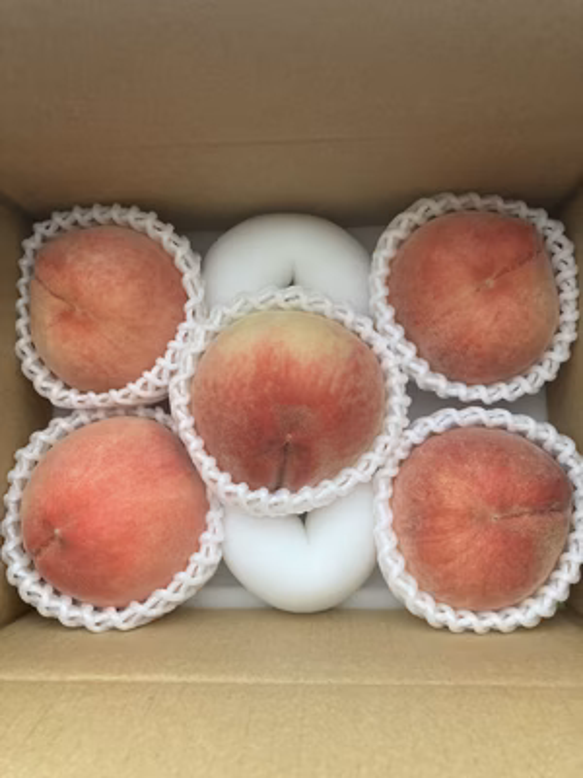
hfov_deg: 49.7
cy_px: 389
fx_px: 629
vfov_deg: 63.4
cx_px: 292
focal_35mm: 28
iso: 250
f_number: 1.8
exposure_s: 1/60
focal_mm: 3.99
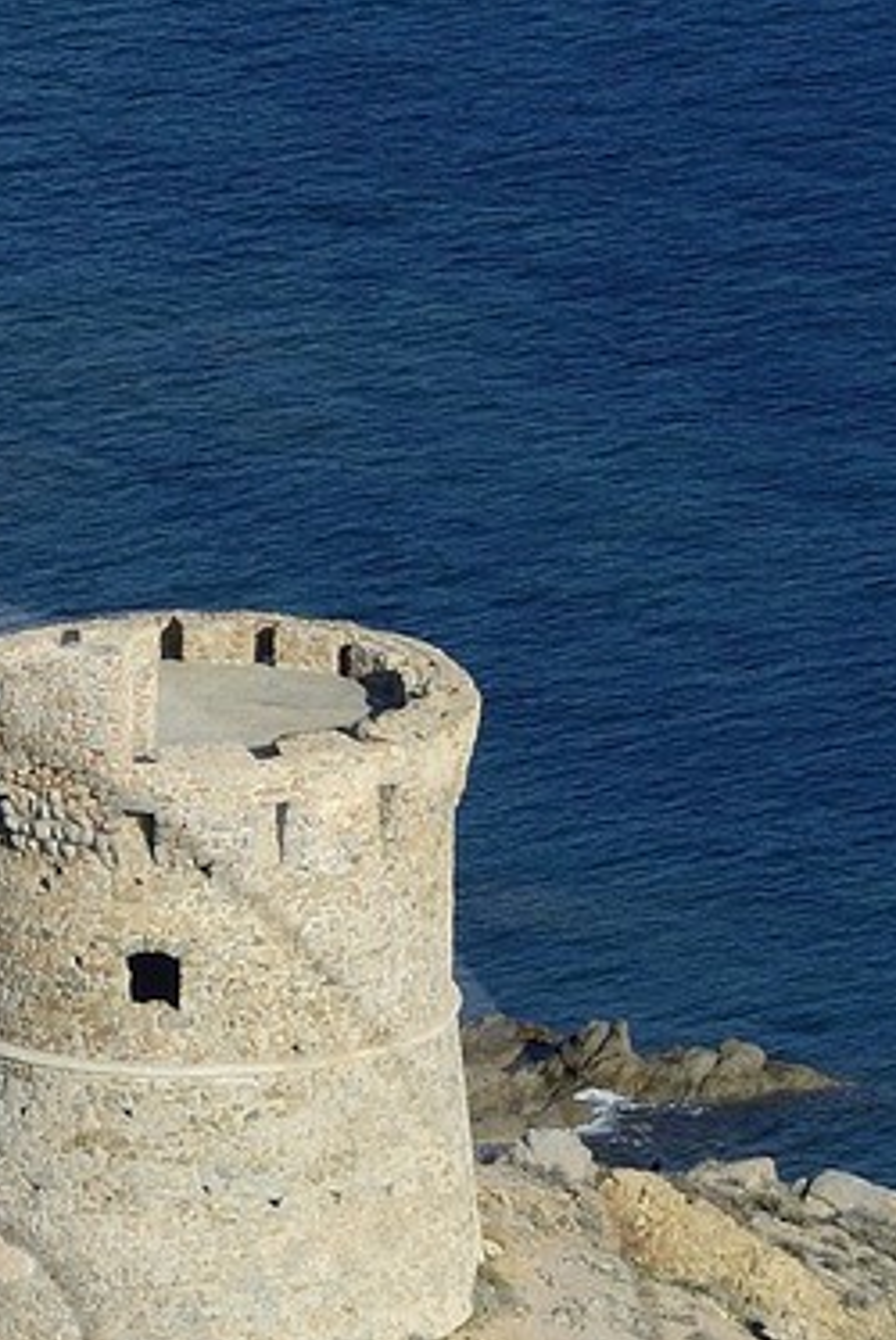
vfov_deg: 2.9
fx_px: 26269
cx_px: -423
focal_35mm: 705
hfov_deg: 2.0
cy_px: 1637
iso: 400
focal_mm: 165
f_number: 11
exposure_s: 1/1000
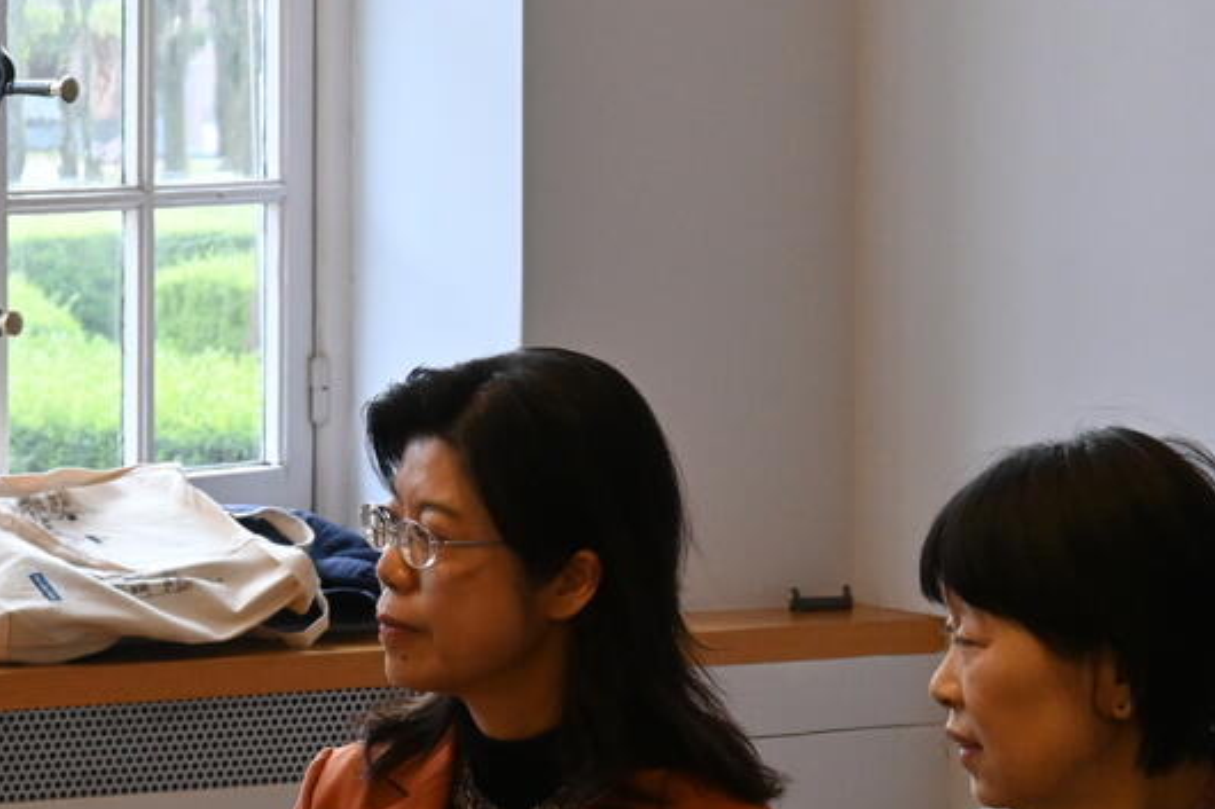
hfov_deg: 11.2
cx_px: 438
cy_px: 526
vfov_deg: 7.5
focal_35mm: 184
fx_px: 6208
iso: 1250
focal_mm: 50
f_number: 6.3
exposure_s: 1/125
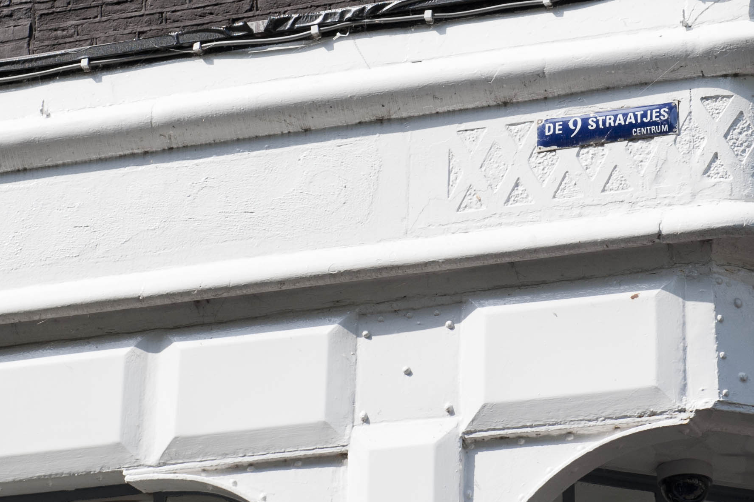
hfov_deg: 12.2
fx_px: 3517
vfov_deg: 8.1
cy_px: 54
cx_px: 547
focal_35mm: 168
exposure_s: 1/640
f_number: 8
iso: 400
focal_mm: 70
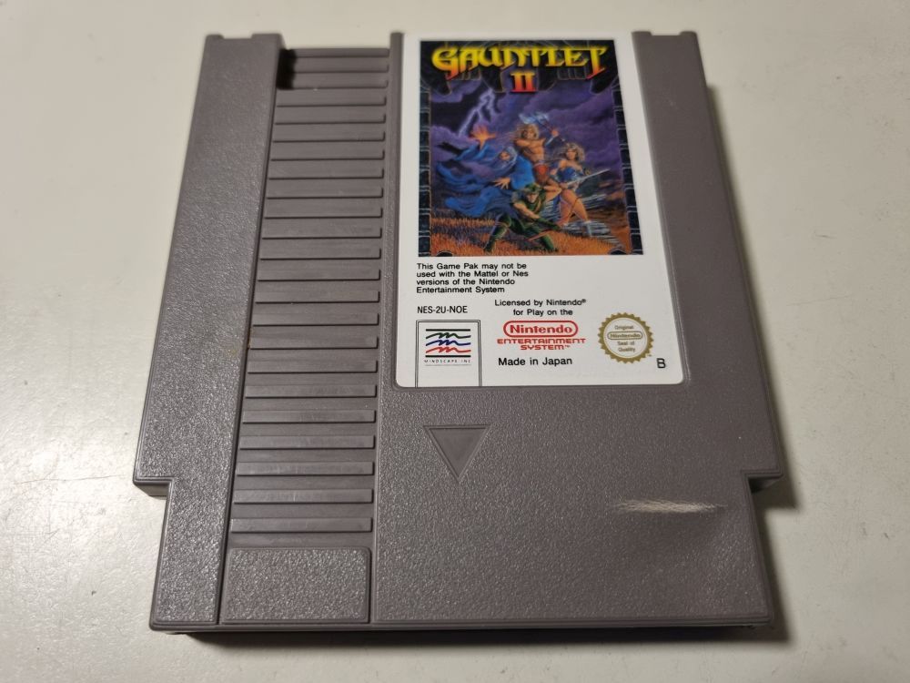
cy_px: 342
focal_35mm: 26
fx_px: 683
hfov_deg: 67.3
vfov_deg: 53.1
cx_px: 455
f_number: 1.8
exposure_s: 1/50
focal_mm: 5.4
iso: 320
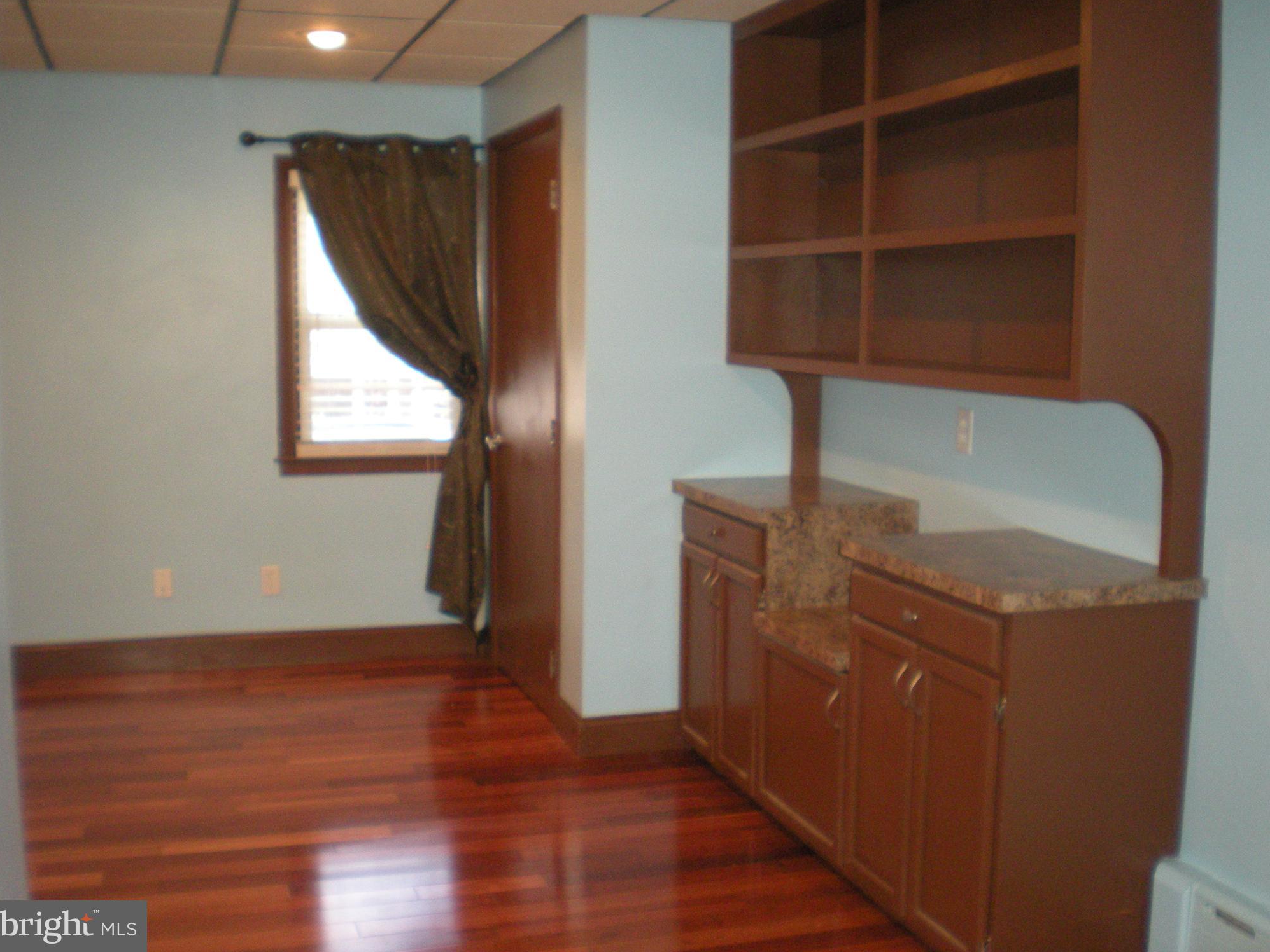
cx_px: 640
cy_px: 464
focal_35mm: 39
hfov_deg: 47.9
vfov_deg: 36.8
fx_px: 1431
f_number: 3.1
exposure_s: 1/60
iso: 329
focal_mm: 6.3
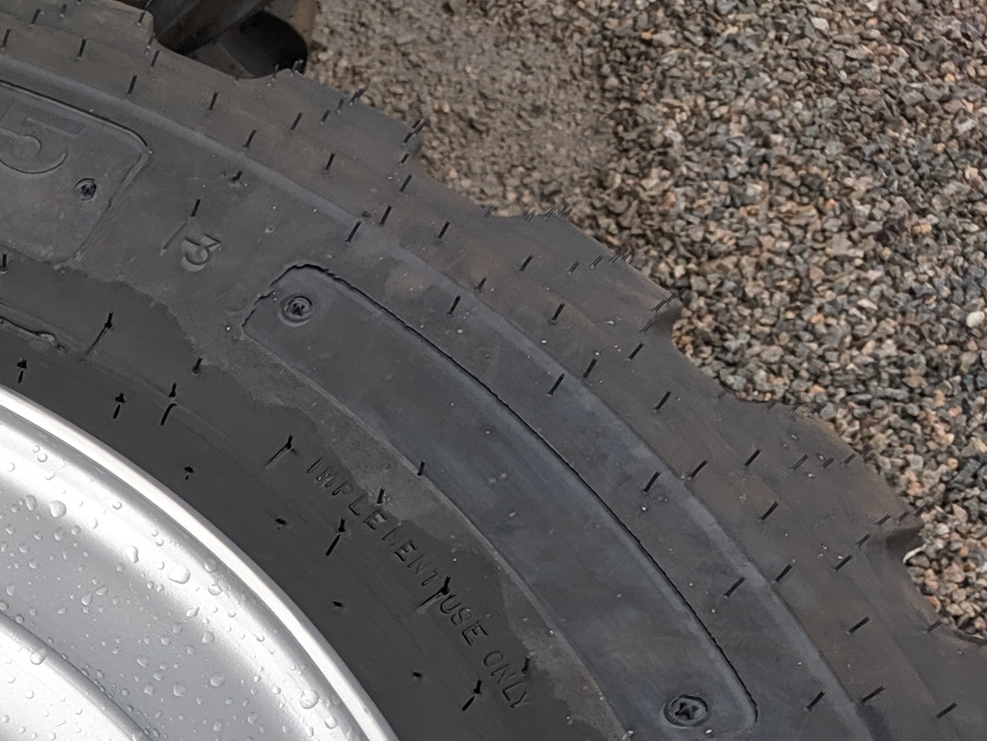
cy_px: 948
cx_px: -525
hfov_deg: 20.4
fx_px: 2310
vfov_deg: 17.2
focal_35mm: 81
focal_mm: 4.67
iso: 66
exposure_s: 1/674
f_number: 2
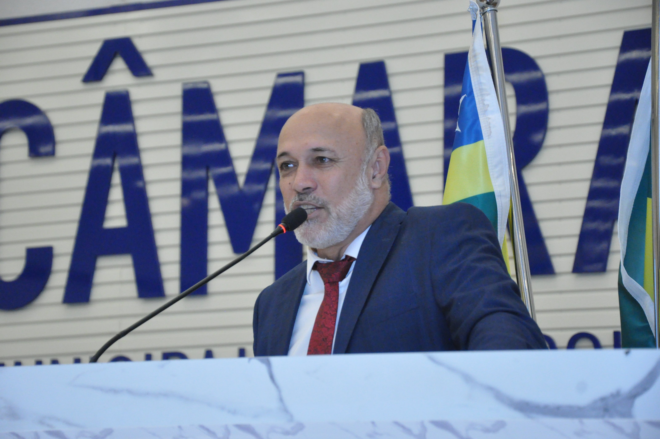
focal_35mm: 128
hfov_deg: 16.1
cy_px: 220
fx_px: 2335
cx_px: 330
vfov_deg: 10.7
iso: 3200
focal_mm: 85
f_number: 5.6
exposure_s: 1/100
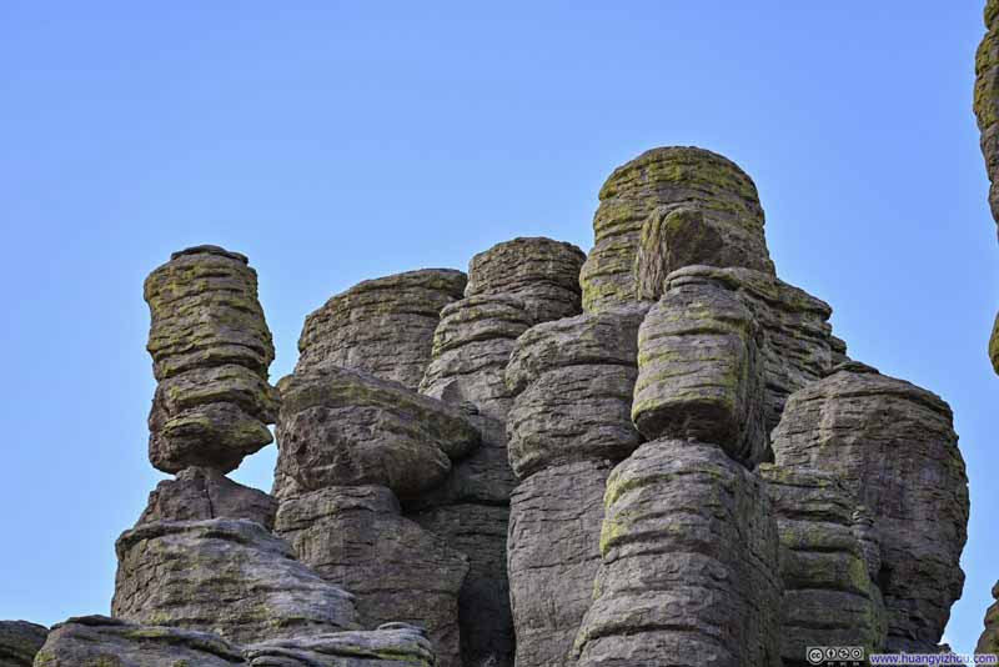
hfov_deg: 17.1
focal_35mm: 120
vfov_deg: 11.4
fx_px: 3331
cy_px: 334
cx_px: 500
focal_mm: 120
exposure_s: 1/400
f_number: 4.5
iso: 100
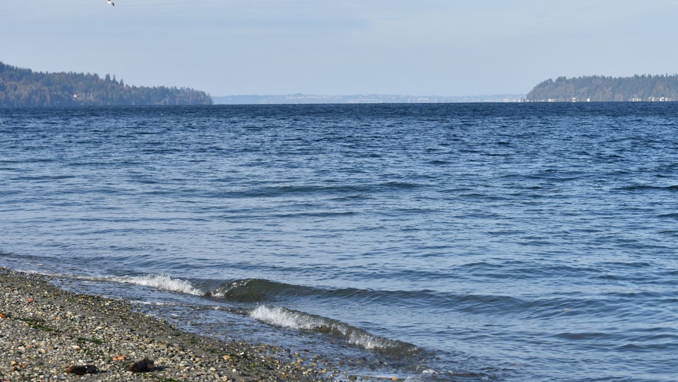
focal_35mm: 105
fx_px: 1888
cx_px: 388
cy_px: 191
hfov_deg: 20.3
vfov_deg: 11.5
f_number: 9
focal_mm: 85
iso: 100
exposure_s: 1/320
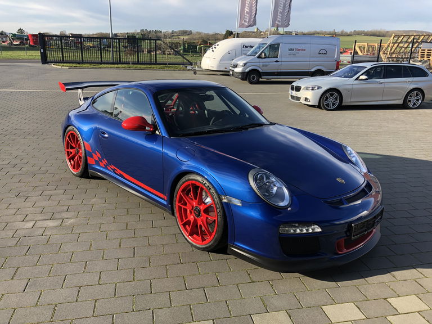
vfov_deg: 49.7
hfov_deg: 63.4
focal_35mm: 28
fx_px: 349
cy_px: 162
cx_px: 216
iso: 20
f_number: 1.8
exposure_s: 1/510
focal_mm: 3.99
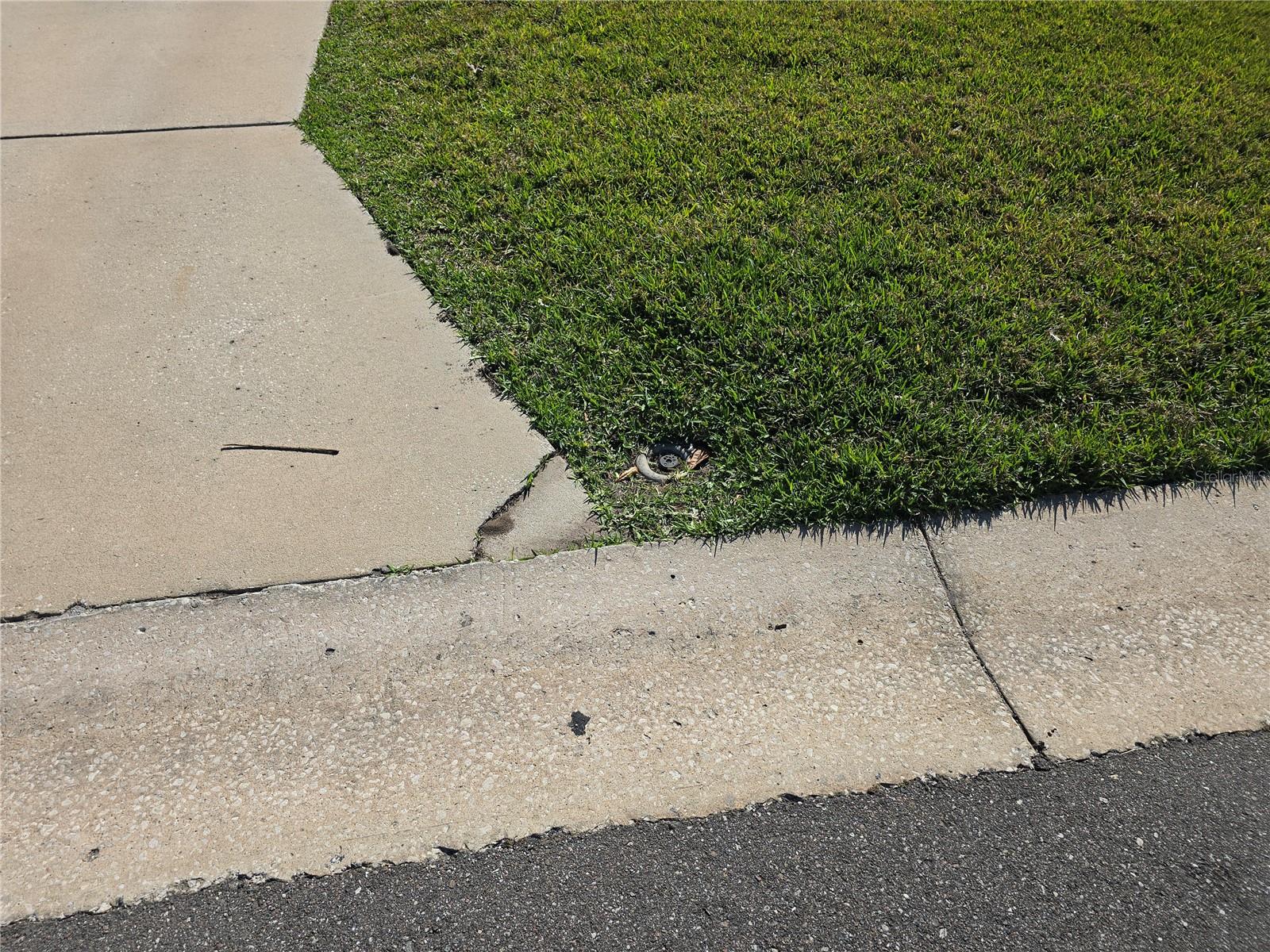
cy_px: 476
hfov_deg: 73.9
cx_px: 635
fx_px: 844
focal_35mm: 23
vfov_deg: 58.9
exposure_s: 1/1311
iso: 12
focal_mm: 6.3
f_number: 1.7
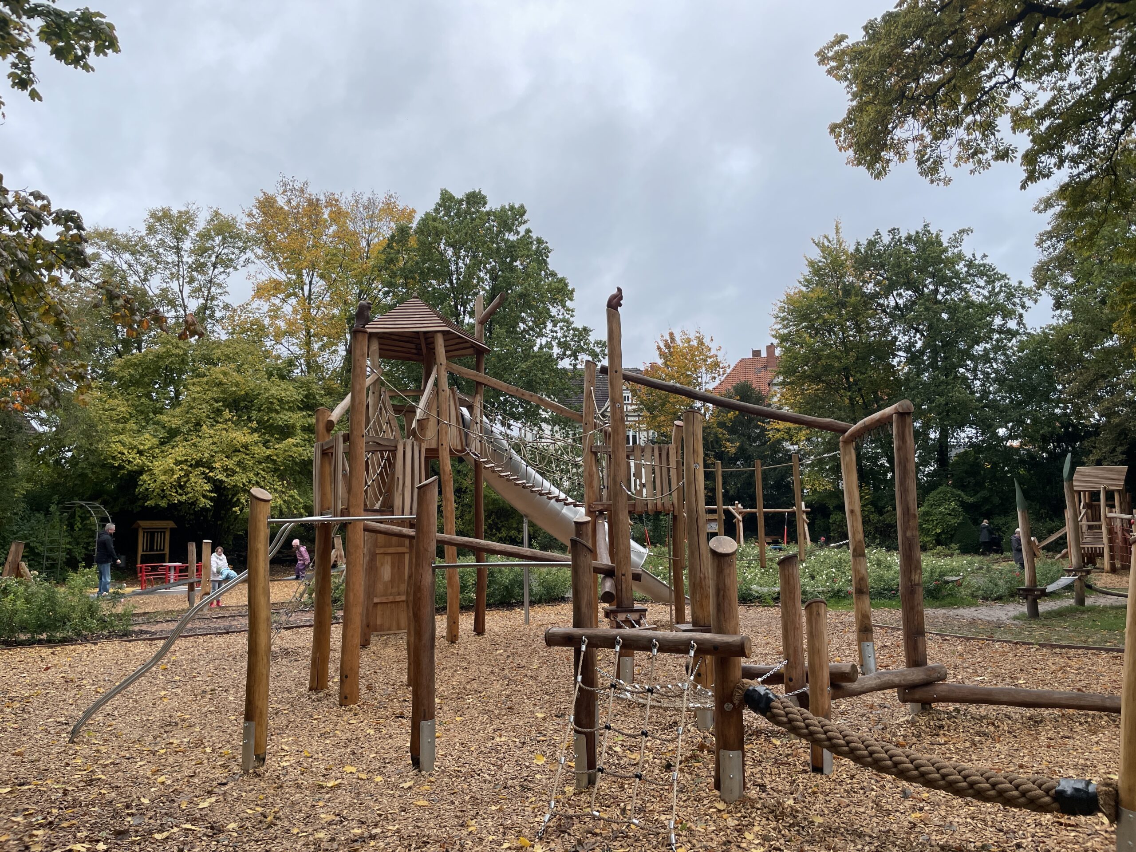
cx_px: 568
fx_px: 853
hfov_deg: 67.3
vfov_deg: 53.1
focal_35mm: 26
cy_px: 426
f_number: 1.6
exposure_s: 1/1092
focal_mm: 4.2
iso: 32
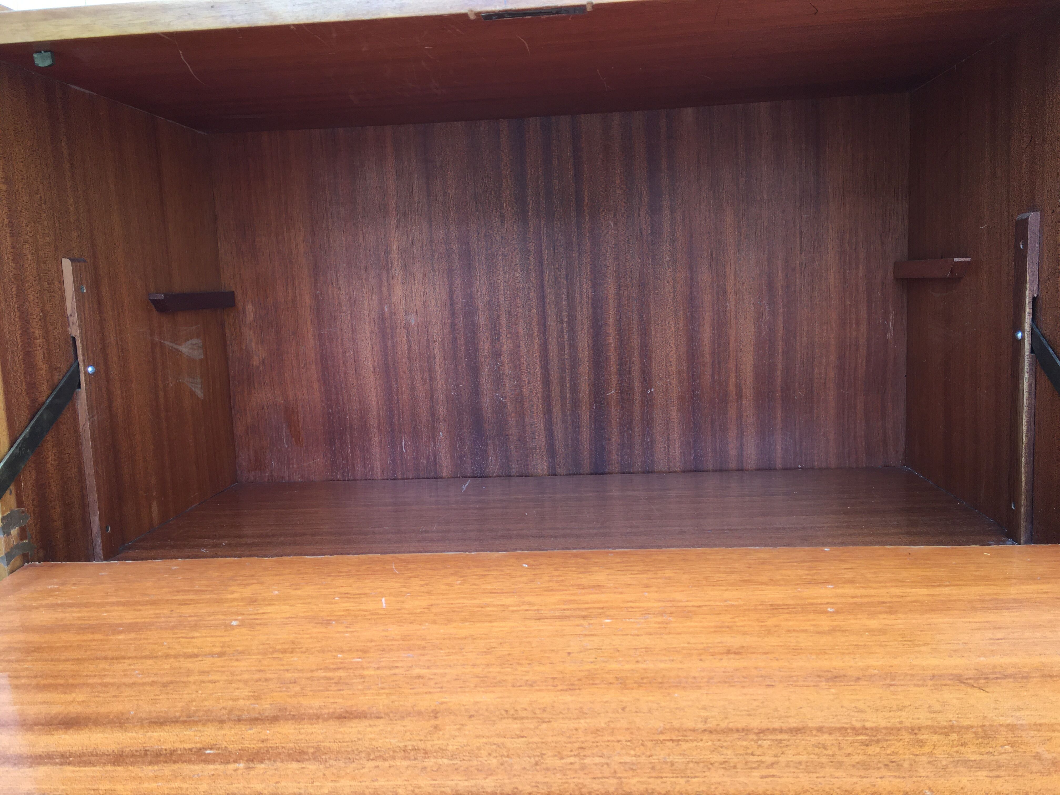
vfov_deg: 48.2
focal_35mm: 29
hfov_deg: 61.7
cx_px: 530
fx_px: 888
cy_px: 398
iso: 32
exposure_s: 1/100
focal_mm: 4.15
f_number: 2.2
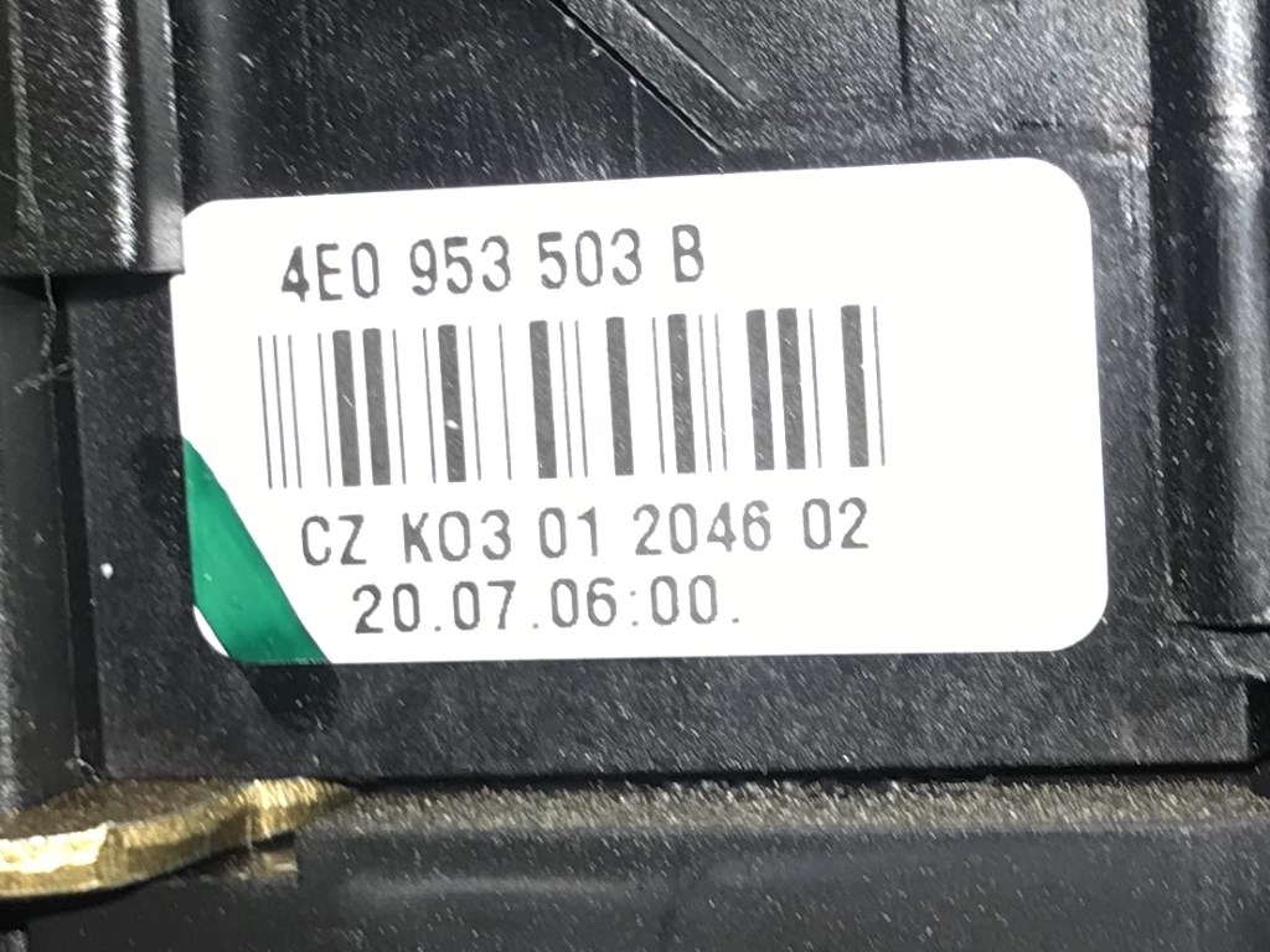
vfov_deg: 49.7
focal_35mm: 28
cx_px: 635
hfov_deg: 63.4
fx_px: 1027
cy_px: 476
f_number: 1.8
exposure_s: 1/83
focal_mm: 3.99
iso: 20
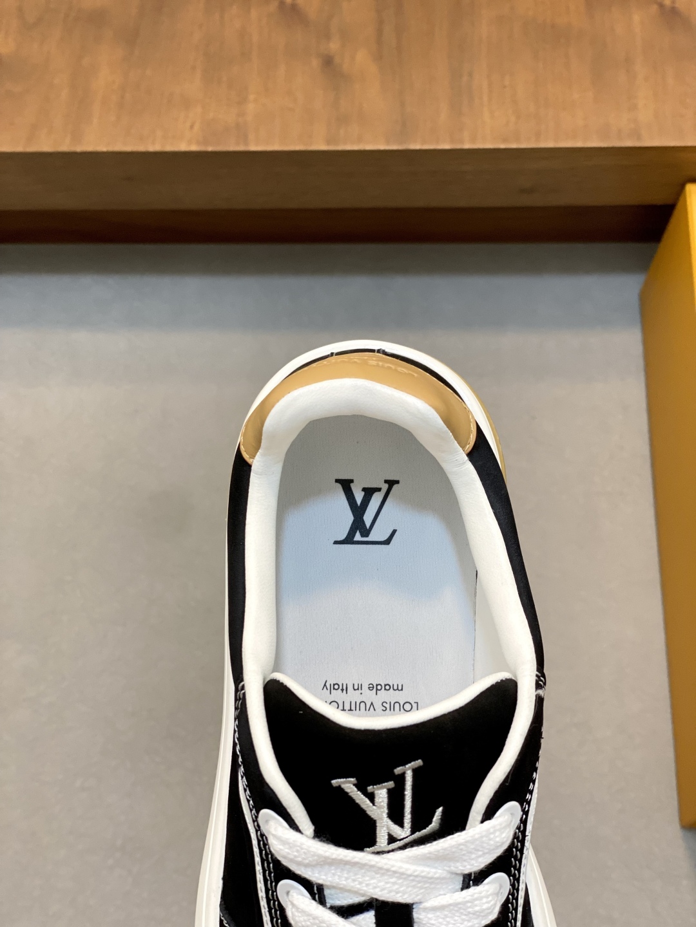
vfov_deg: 36.8
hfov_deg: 28.0
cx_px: 348
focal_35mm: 52
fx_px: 1394
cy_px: 464
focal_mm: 6
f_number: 2
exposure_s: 1/100
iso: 100
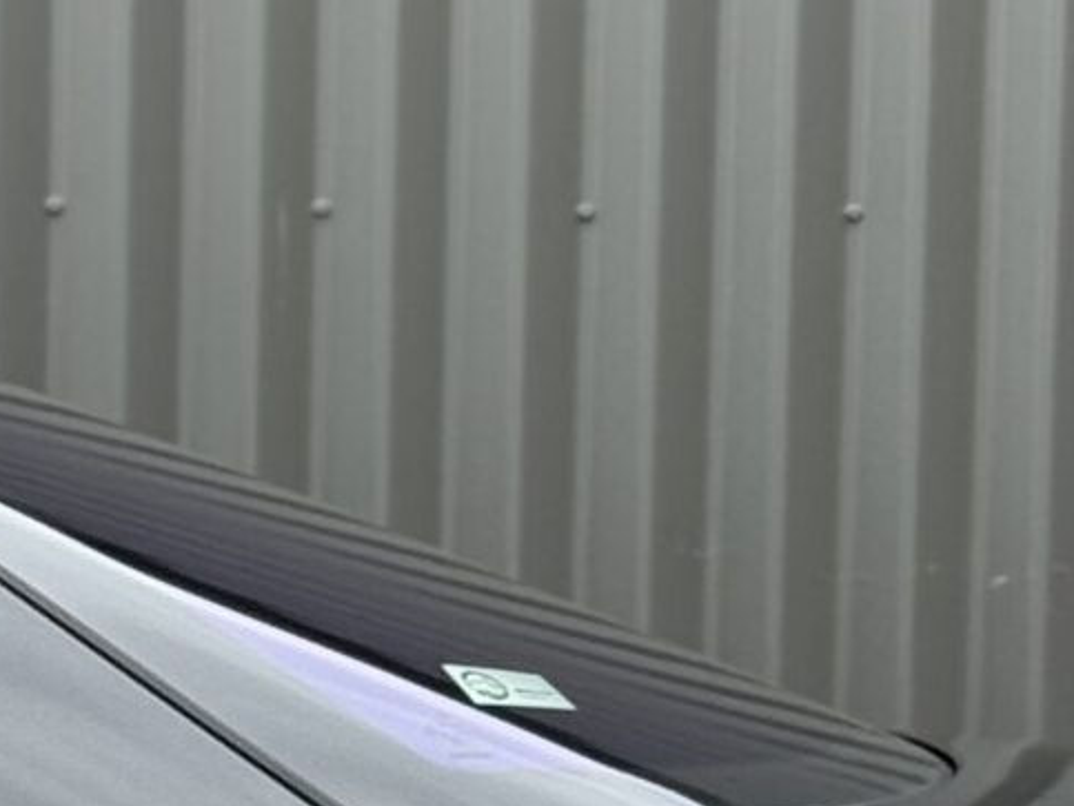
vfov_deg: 5.8
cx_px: -169
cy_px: 1241
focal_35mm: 254
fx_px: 7881
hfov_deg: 7.7
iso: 100
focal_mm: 6.76
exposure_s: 1/1307
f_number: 1.78
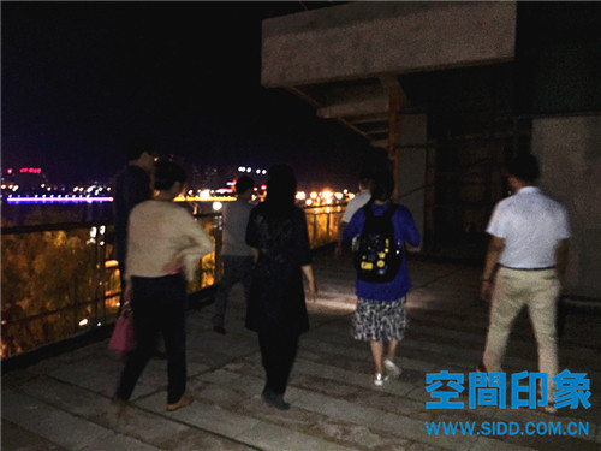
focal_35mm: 29
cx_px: 300
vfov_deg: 48.2
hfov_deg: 61.7
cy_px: 226
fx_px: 503
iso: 400
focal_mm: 4.15
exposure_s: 1/17
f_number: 2.2
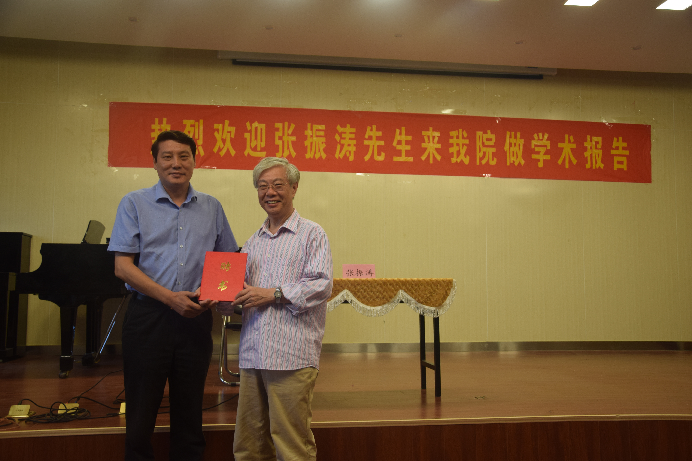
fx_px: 692
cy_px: 230
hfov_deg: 53.1
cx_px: 346
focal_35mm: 36
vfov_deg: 36.9
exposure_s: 1/80
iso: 400
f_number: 4.5
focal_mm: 24
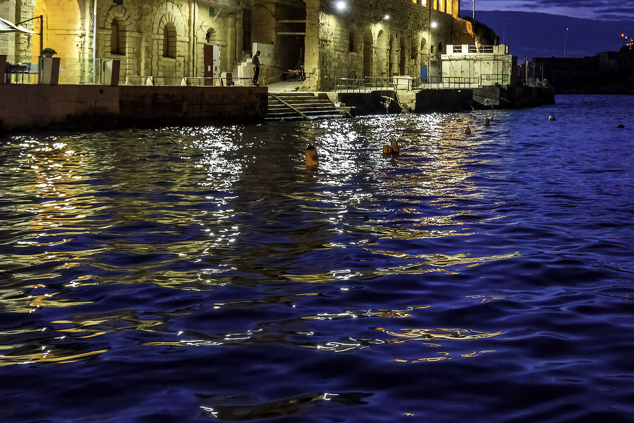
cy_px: 72
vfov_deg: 22.3
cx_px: 514
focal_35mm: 60
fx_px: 1057
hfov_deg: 32.4
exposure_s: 1/15
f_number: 4
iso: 3200
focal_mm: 32
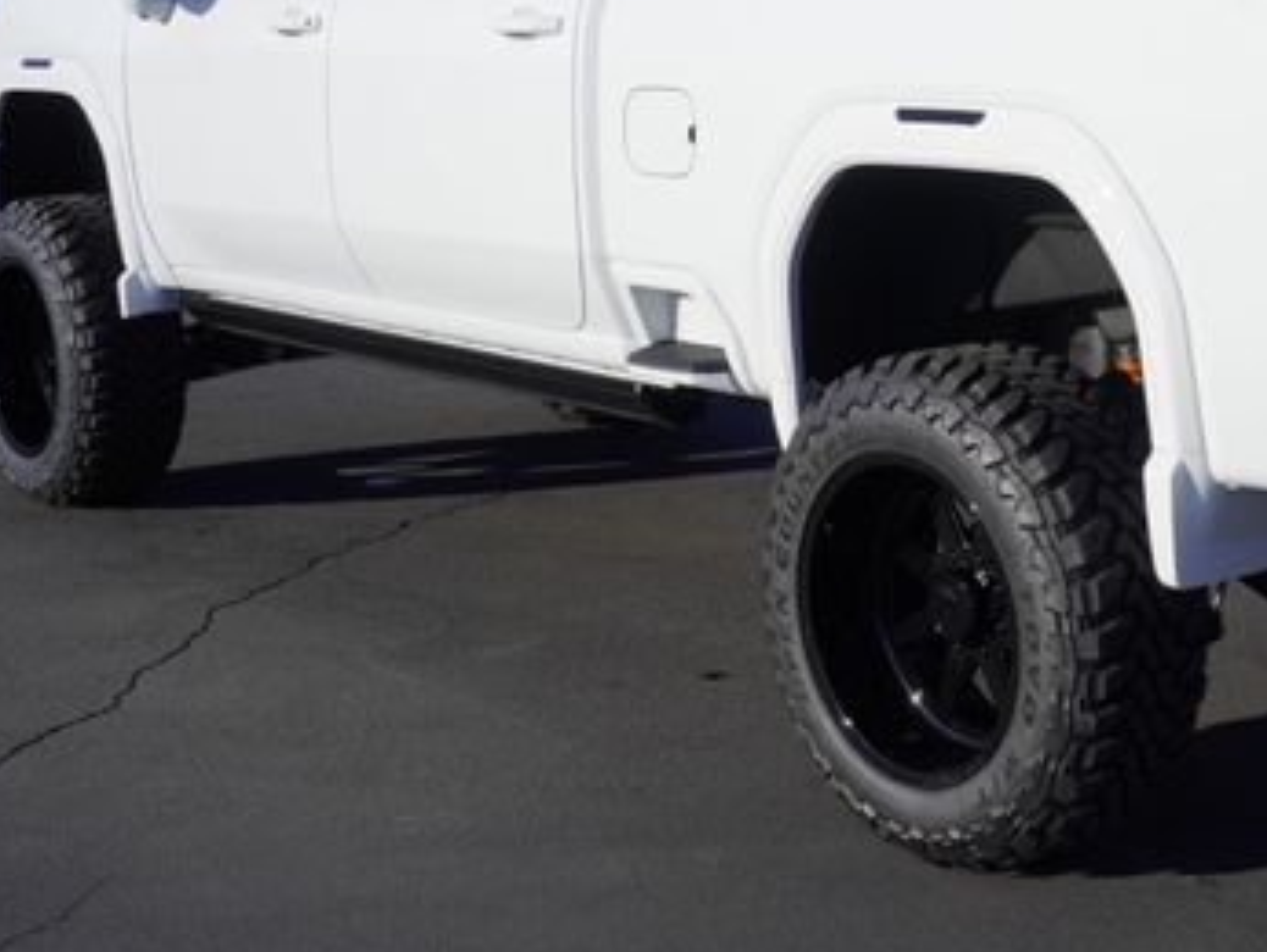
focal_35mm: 64
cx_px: 1011
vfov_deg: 22.8
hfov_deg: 29.6
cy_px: 253
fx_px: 2344
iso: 100
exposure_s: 1/200
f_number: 11
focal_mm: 24
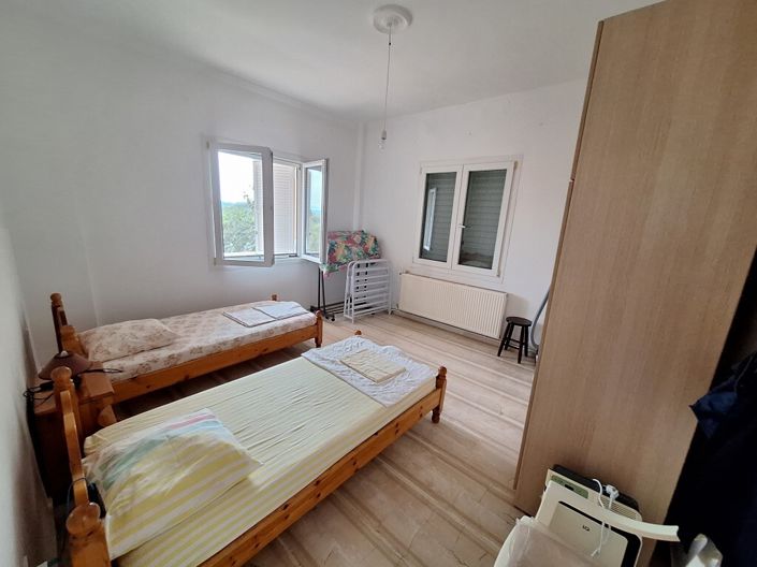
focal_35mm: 13
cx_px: 378
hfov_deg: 106.2
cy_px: 284
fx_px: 284
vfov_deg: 89.9
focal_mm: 1.74
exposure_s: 1/40
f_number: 2.2
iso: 200
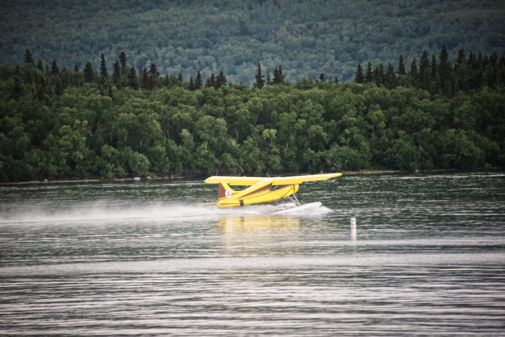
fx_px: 7016
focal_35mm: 500
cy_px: 168
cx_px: 252
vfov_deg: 2.8
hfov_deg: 4.1
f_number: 6.3
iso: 800
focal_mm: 500
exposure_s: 1/640
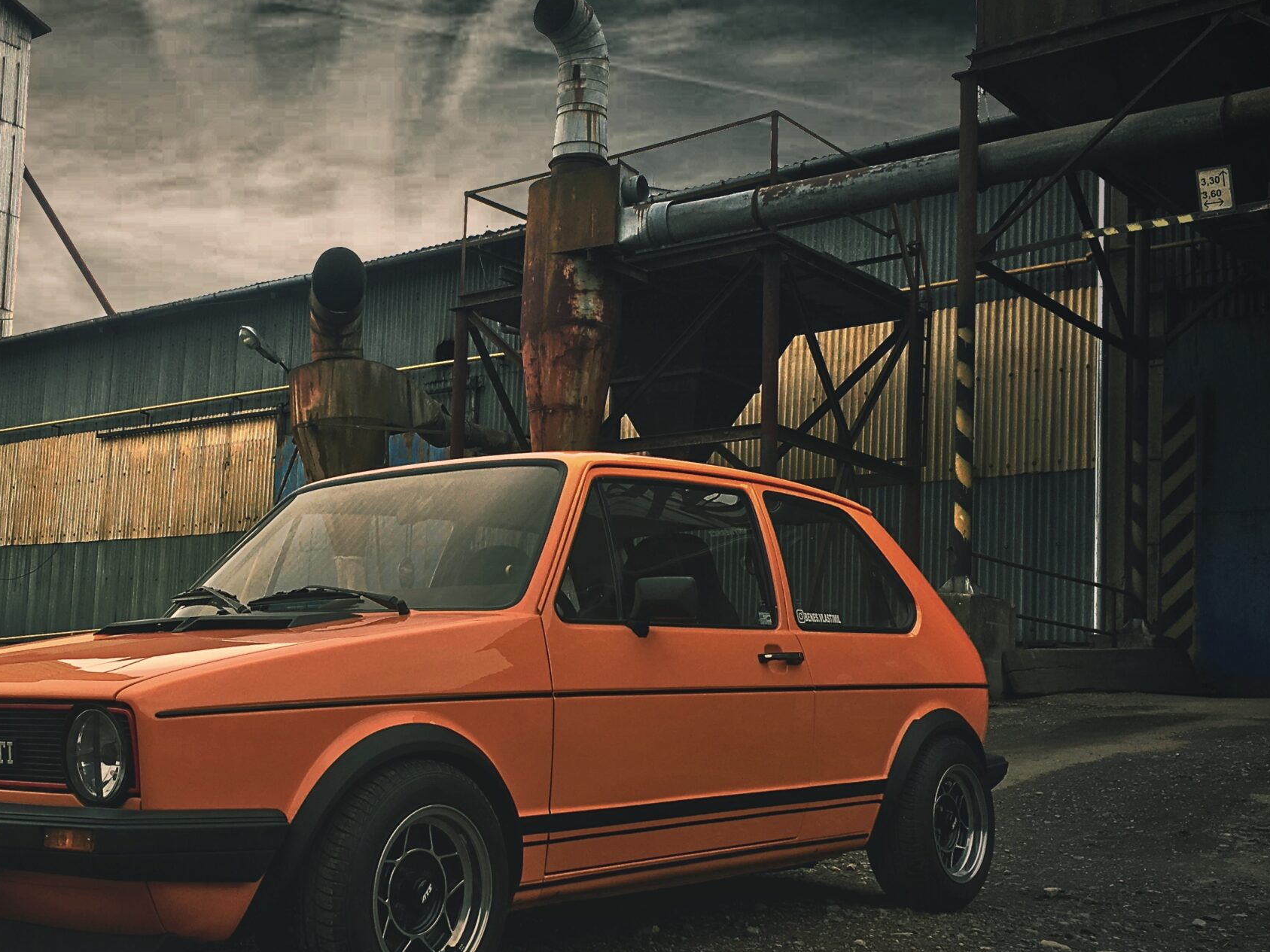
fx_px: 1614
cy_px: 586
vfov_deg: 32.7
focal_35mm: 44
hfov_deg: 42.3
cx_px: 406
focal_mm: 4.15
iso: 25
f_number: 2.2
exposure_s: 1/411
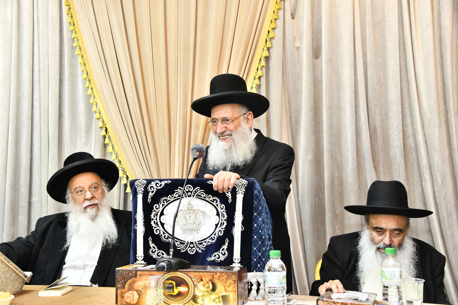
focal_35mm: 45
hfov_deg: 43.6
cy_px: 152
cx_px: 229
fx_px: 572
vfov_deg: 29.9
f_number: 5.6
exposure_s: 1/80
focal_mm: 45
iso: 800
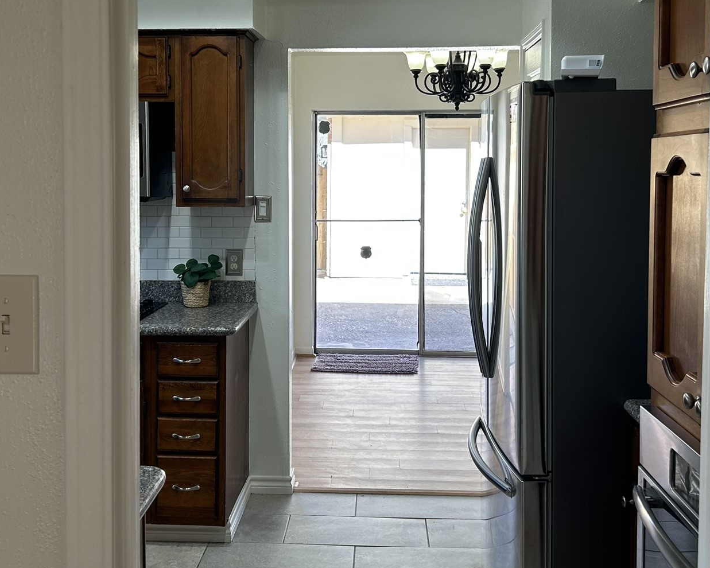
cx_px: 327
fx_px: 883
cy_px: 208
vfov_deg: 35.5
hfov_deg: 43.8
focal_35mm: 42
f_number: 1.5
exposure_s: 1/120
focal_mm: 5.7
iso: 50
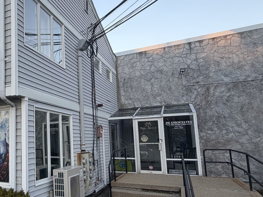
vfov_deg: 45.4
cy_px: 111
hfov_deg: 53.7
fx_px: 236
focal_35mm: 31
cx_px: 46
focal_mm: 2.22
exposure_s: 1/148
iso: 40
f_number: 2.2
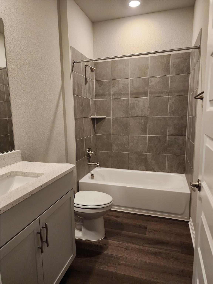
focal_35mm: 23
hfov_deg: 58.9
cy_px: 142
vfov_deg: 73.9
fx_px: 189
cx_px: 106
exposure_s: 1/120
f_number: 1.8
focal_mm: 6.4
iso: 320
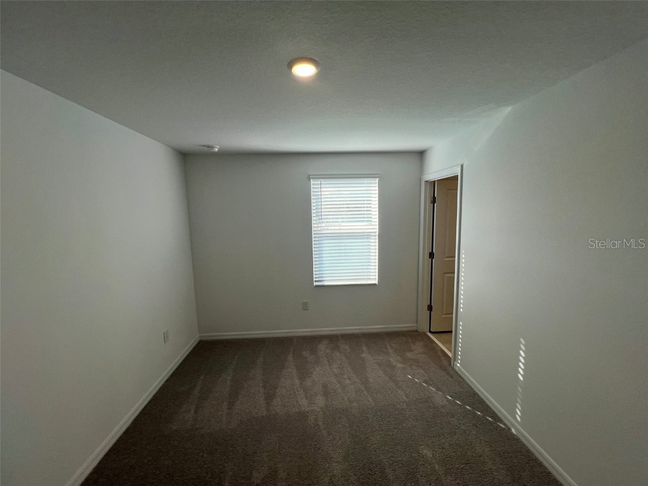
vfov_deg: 89.9
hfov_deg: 106.2
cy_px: 243
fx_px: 243
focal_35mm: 13
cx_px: 324
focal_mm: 1.57
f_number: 1.8
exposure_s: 1/169
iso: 32
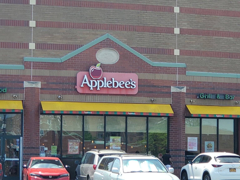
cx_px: 120
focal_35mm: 52
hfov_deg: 36.8
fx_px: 361
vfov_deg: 28.0
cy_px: 90
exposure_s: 1/352
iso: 50
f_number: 2.4
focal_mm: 6
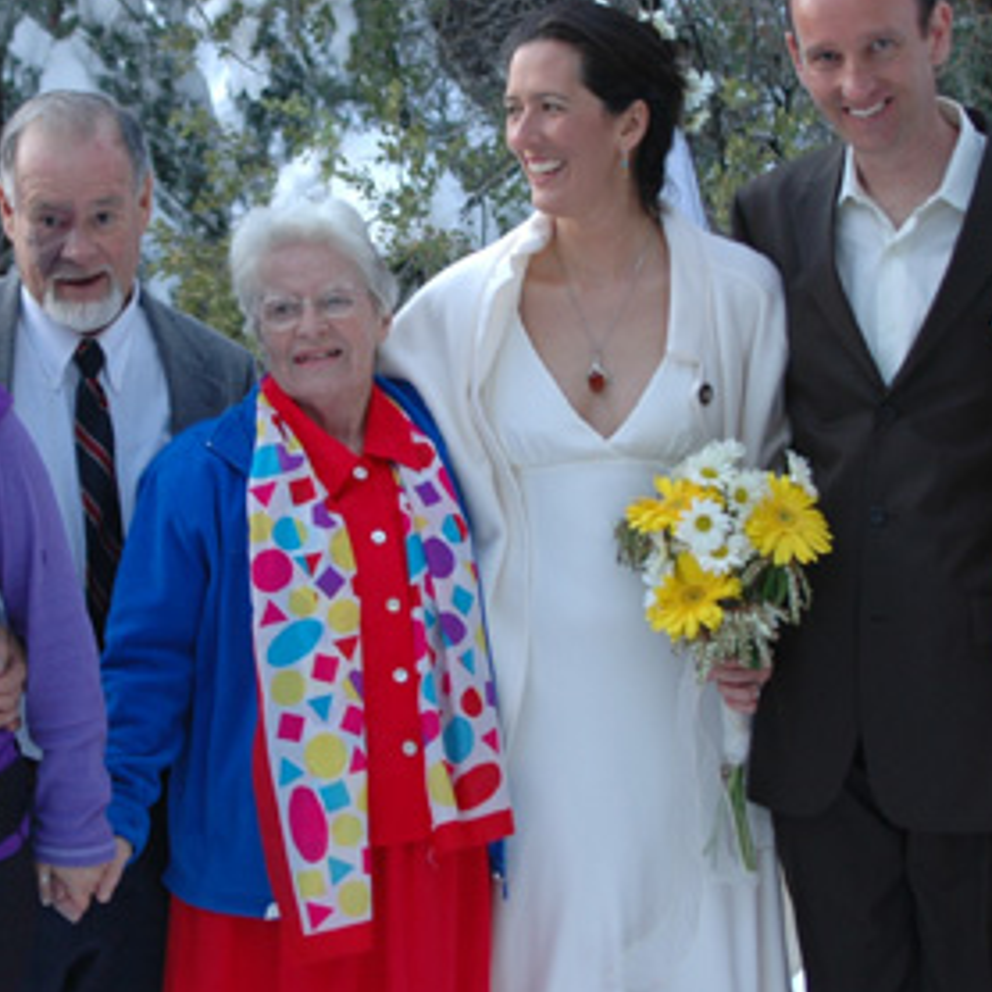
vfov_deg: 15.5
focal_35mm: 112
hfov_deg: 15.5
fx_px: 3633
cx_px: 435
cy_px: 409
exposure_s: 1/40
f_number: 4
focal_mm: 35
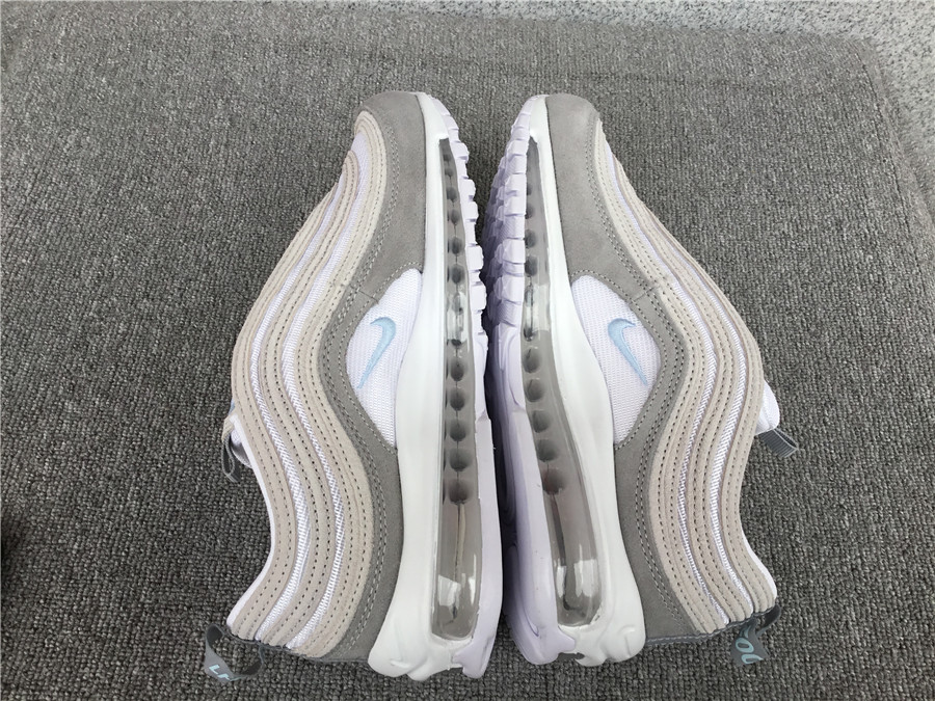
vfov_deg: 45.4
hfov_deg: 58.4
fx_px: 837
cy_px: 350
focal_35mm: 31
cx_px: 468
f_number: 2.4
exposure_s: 1/169
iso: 25
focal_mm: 3.3
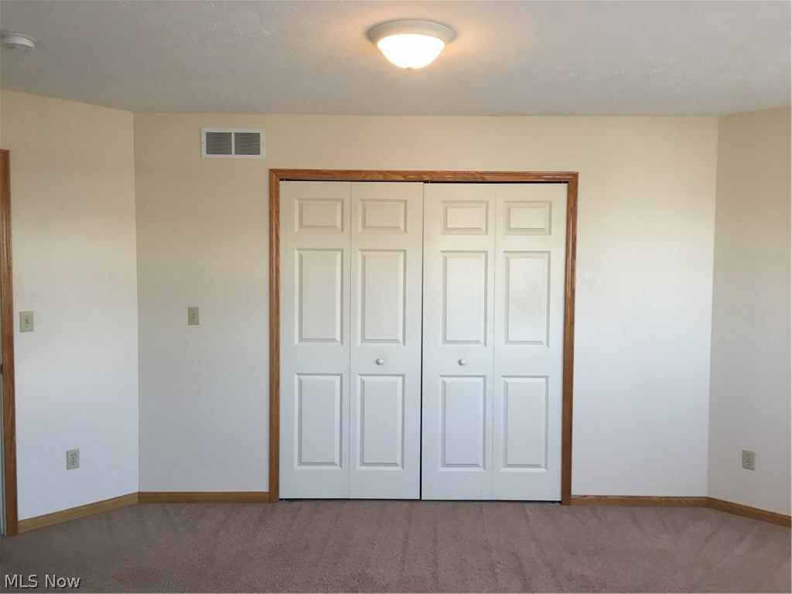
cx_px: 396
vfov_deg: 48.2
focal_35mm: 29
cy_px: 297
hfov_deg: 61.7
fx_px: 664
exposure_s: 1/30
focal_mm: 4.15
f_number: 2.2
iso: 50
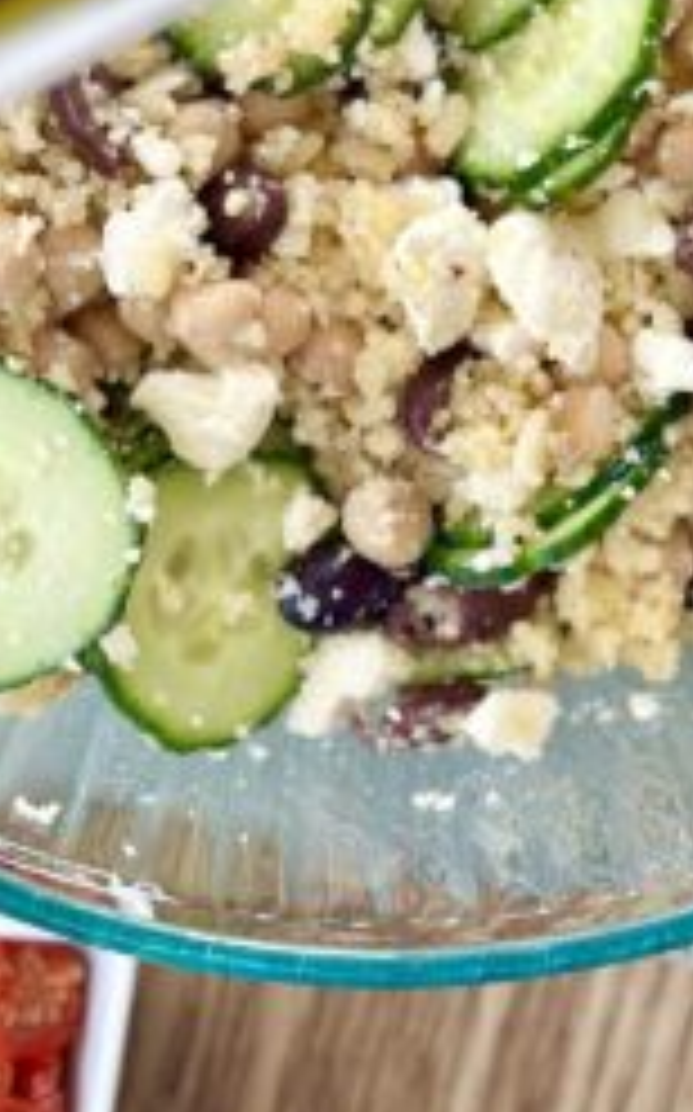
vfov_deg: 19.7
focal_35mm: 103
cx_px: 407
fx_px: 3118
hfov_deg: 12.7
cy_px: 63
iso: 125
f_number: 1.78
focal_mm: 6.86
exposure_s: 1/104
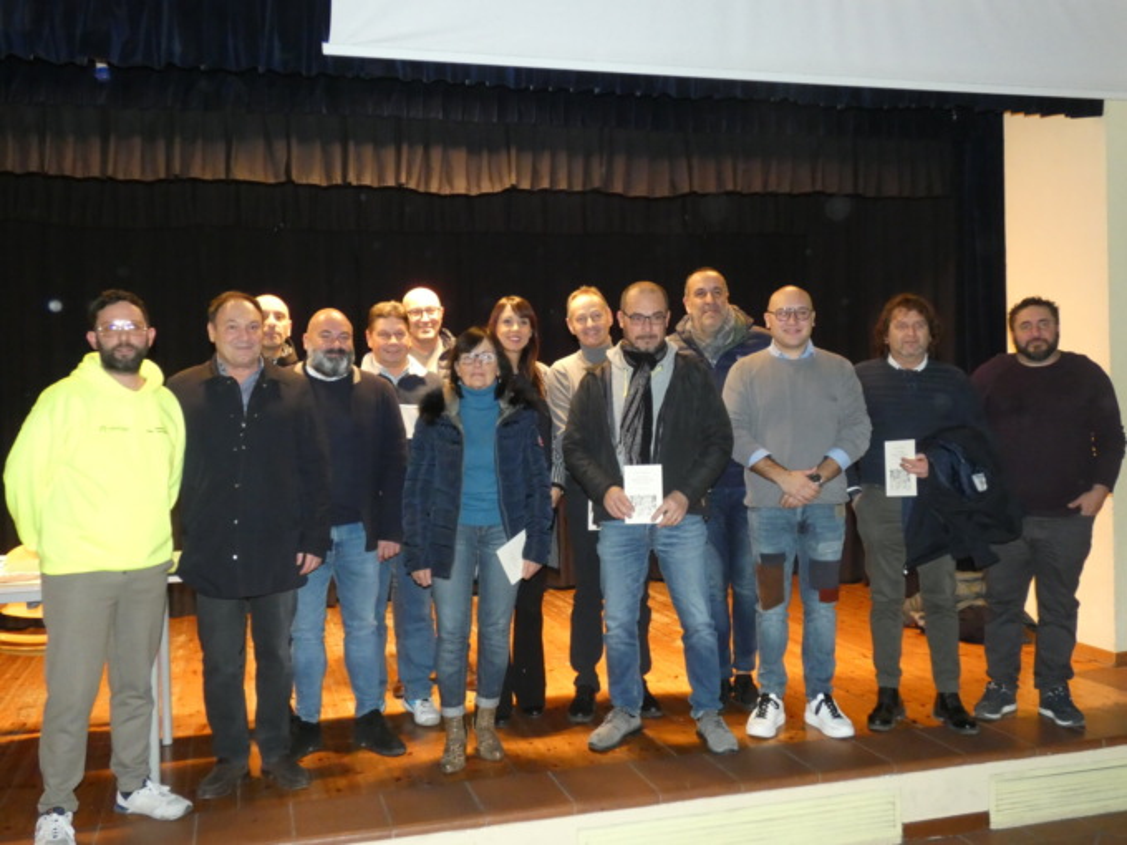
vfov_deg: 42.9
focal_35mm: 33
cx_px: 564
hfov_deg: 55.4
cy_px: 422
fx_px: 1074
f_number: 3.4
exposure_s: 1/60
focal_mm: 6
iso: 800
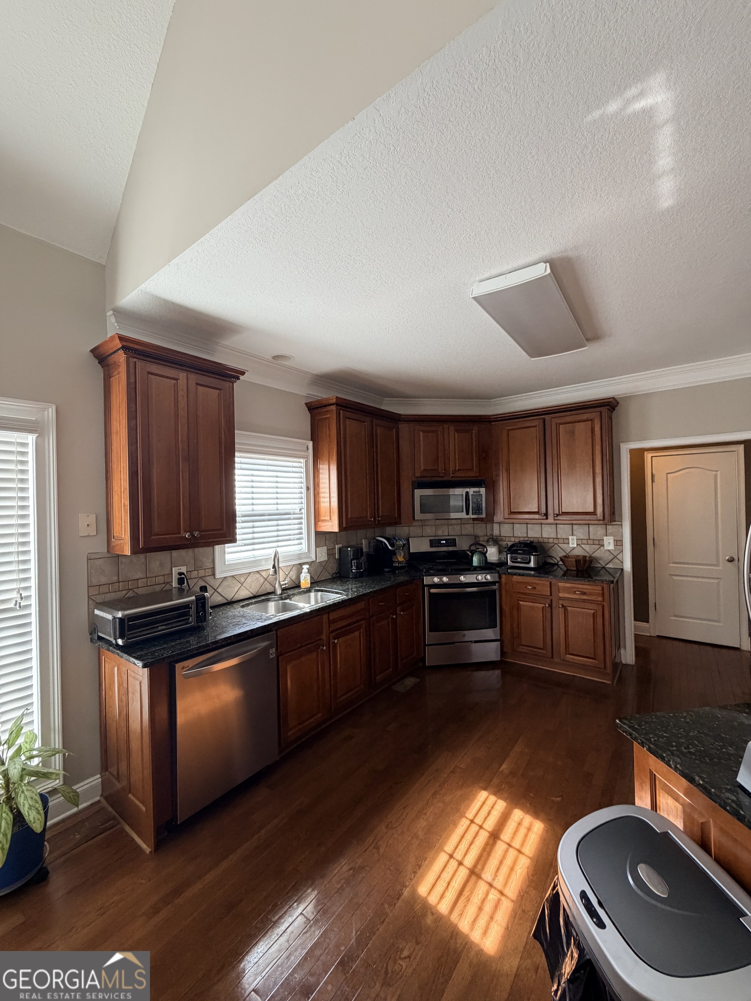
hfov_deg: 85.7
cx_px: 376
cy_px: 500
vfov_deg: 102.1
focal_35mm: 14
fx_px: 405
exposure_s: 1/96
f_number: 2.2
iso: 320
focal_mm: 2.22
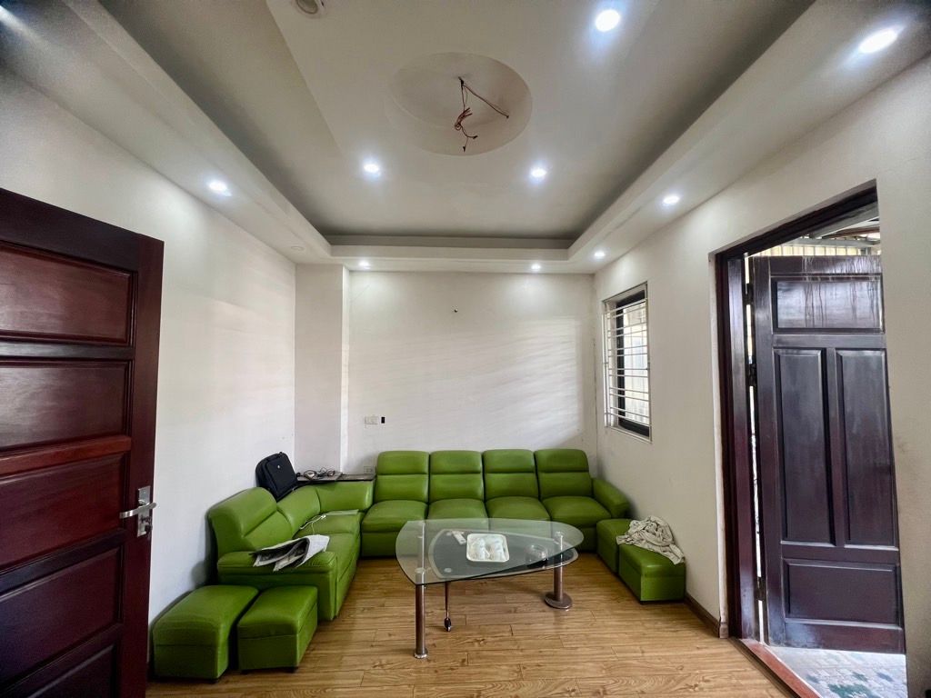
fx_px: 350
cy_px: 349
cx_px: 466
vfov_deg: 89.9
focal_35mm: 13
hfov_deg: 106.2
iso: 160
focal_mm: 1.57
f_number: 1.8
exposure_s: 1/100
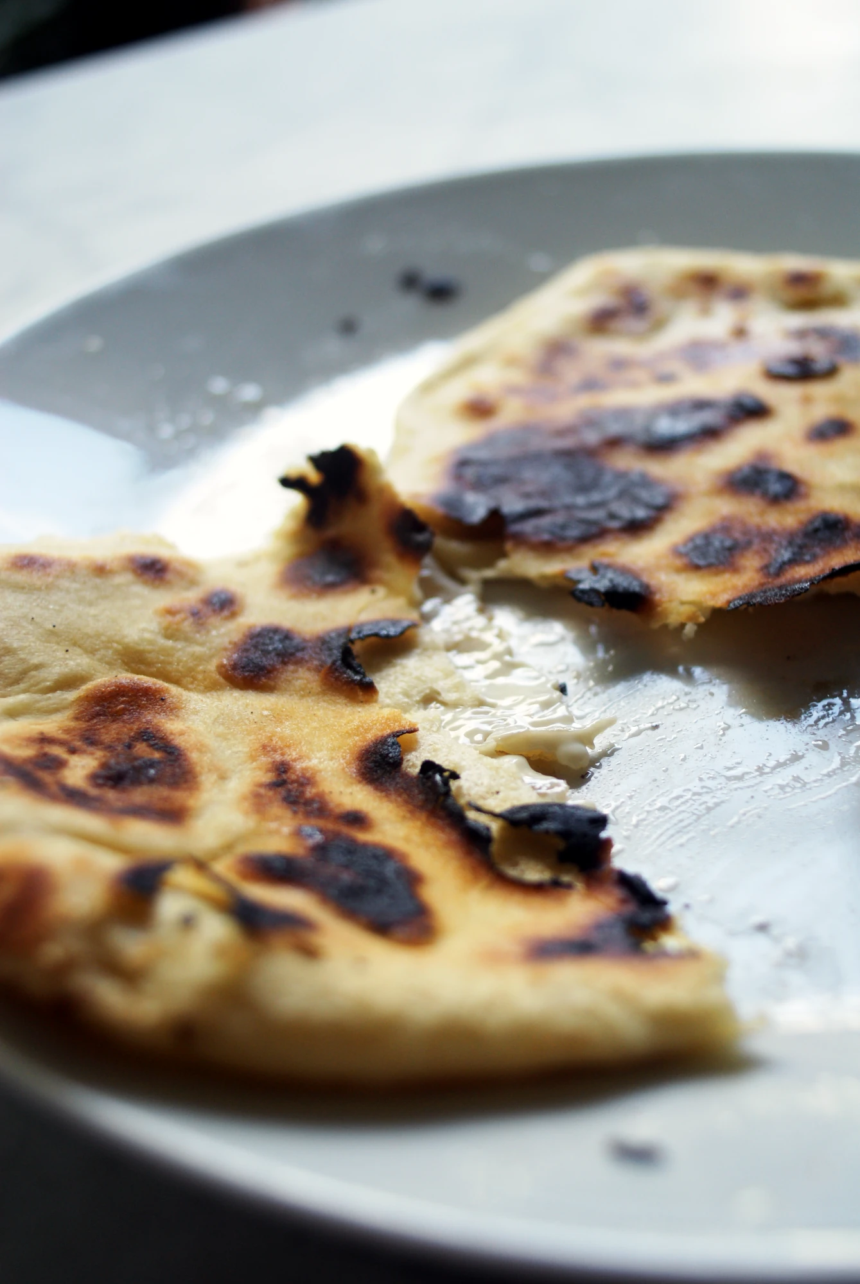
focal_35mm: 42
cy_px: 642
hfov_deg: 32.0
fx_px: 1500
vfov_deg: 46.3
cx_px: 430
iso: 400
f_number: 3.5
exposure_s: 1/125
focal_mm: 28
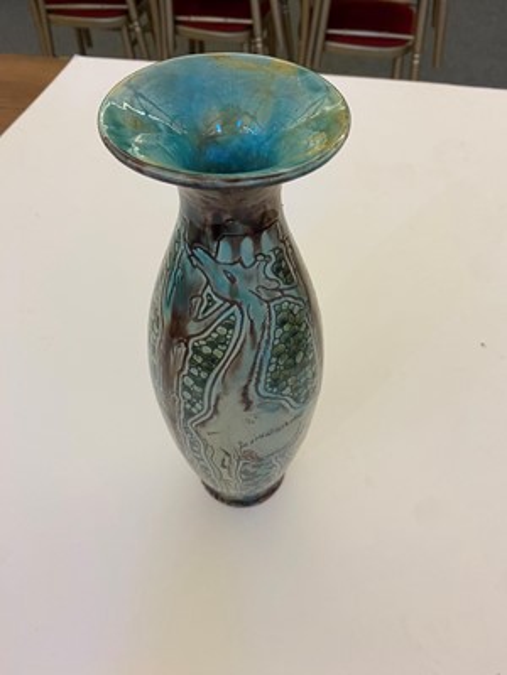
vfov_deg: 67.3
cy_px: 338
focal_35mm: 26
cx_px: 254
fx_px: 508
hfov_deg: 53.1
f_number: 1.8
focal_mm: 4.25
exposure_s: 1/50
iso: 80
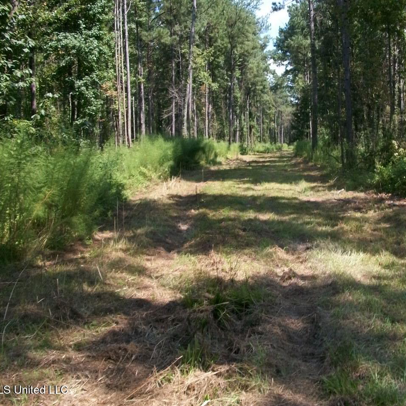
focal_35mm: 38
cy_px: 203
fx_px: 504
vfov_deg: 43.9
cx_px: 258
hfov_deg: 43.5
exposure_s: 1/500
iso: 80
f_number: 2.9
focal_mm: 5.7
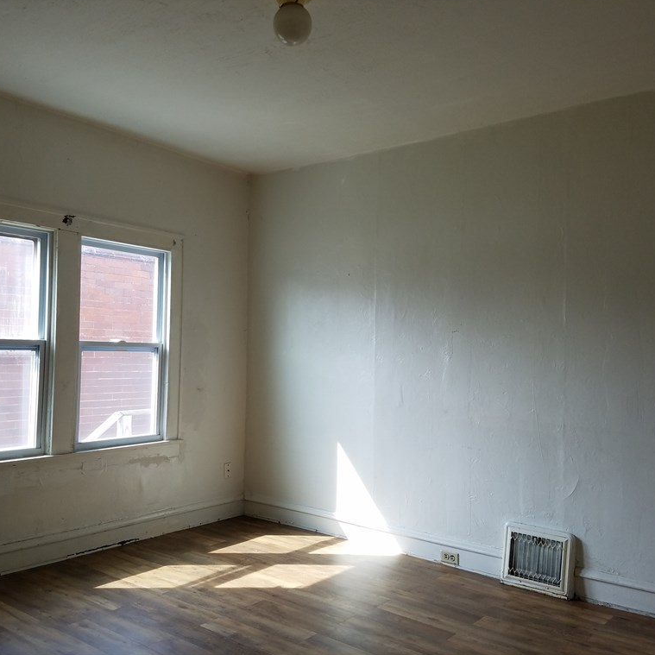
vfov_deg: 52.5
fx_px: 664
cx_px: 294
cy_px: 325
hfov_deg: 52.4
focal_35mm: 31
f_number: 1.7
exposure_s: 1/138
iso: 50
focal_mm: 4.2
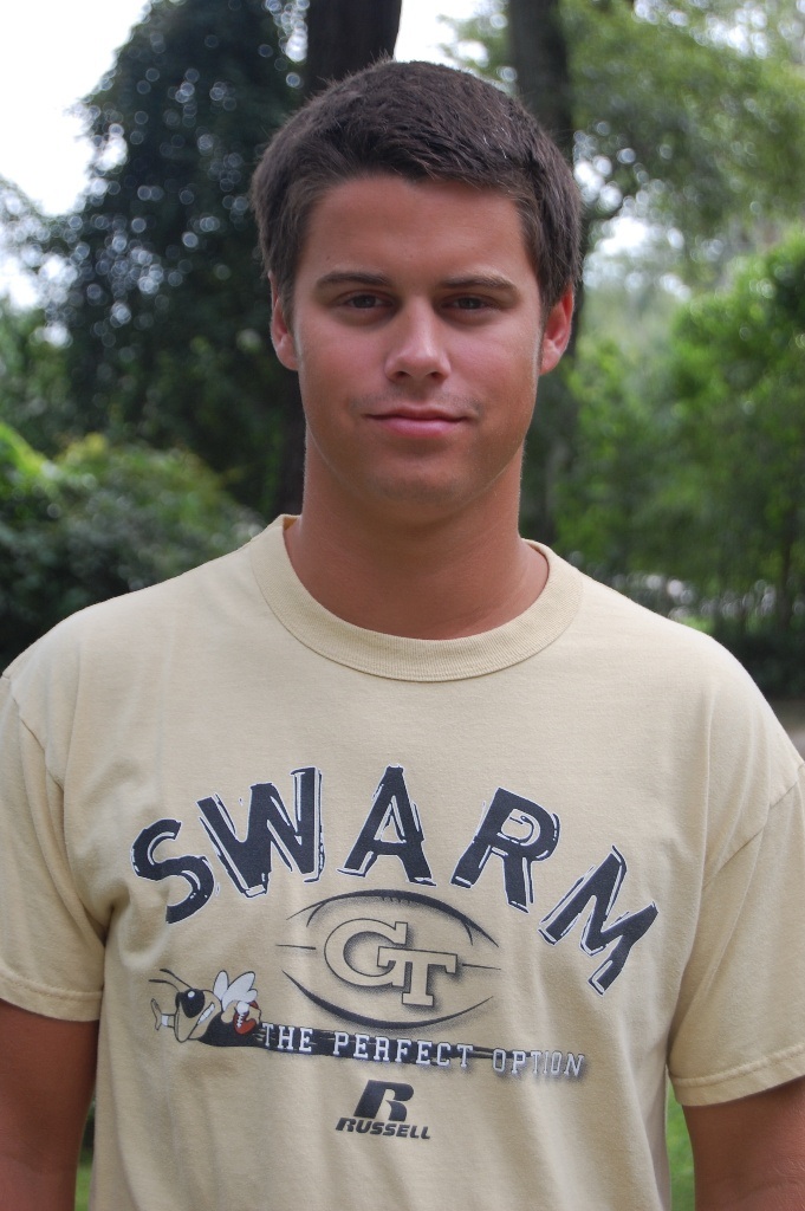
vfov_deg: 24.6
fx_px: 2772
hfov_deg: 16.5
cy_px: 606
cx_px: 402
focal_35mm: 82
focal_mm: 55
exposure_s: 1/160
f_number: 6.3
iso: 200
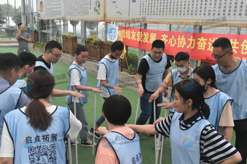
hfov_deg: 57.2
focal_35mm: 33
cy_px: 82
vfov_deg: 39.9
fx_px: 226
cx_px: 124
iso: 6400
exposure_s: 1/640
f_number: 13
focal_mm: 22
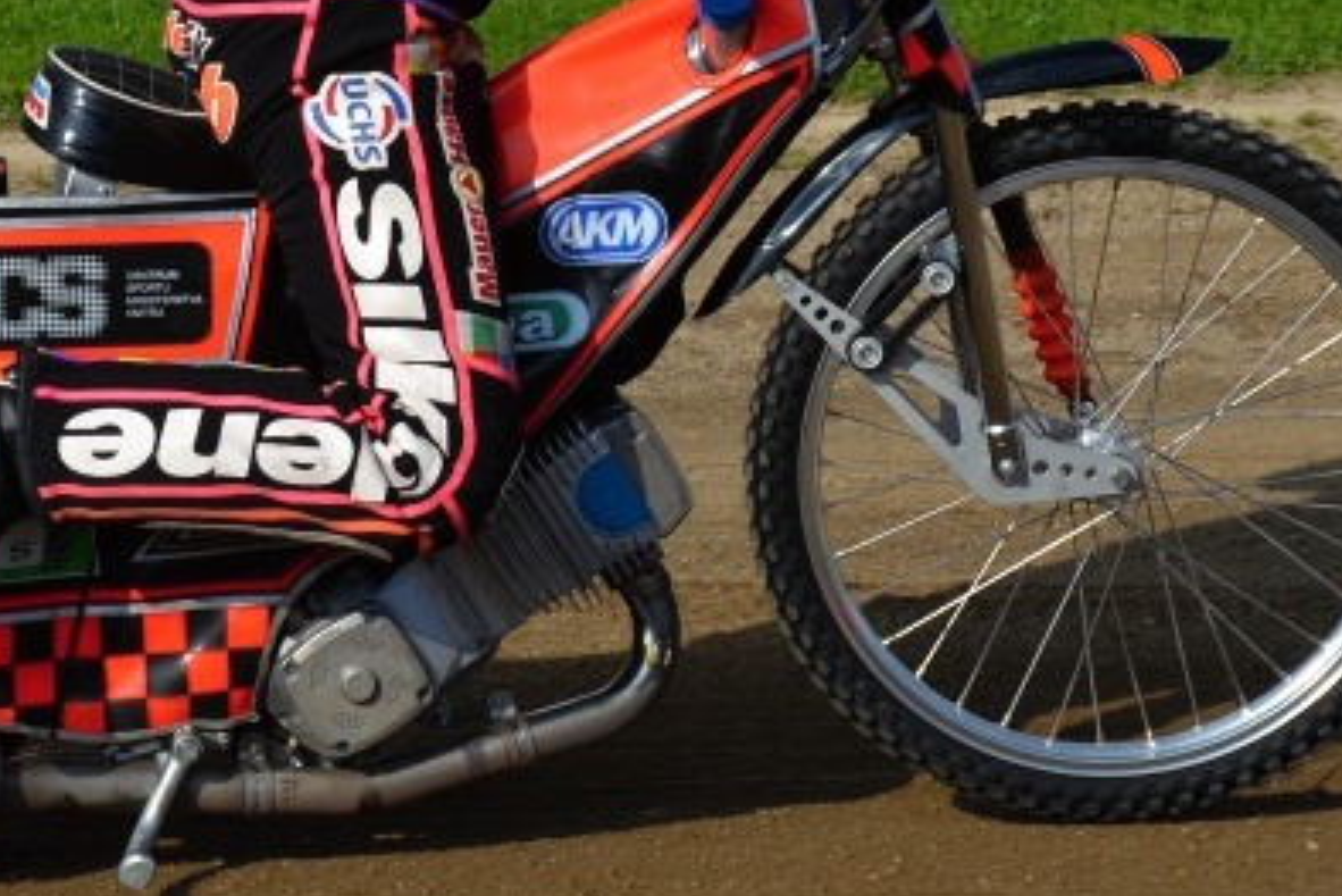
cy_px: 53
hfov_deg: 10.2
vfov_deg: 6.8
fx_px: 7495
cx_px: 446
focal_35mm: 201
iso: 400
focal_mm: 66
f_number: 8
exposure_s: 1/2000
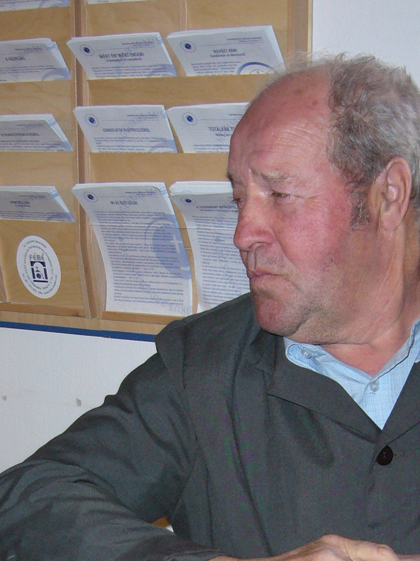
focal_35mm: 76
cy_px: 485
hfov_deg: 19.4
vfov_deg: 25.0
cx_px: 170
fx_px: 1230
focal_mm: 5.8
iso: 100
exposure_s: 1/30
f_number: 2.8
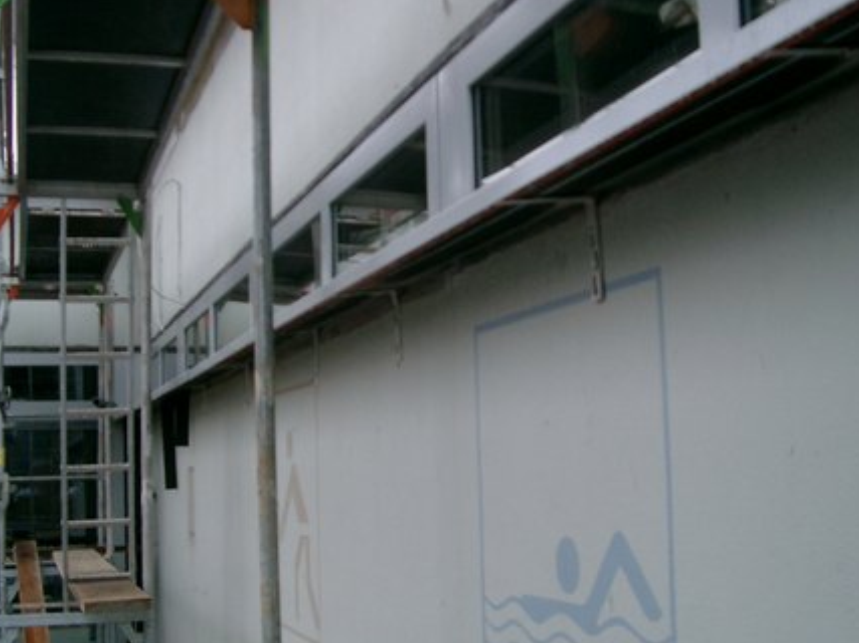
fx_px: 1290
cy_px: 340
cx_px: 477
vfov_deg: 28.0
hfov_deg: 36.8
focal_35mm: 52
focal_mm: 7.6
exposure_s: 1/100
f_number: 2.6
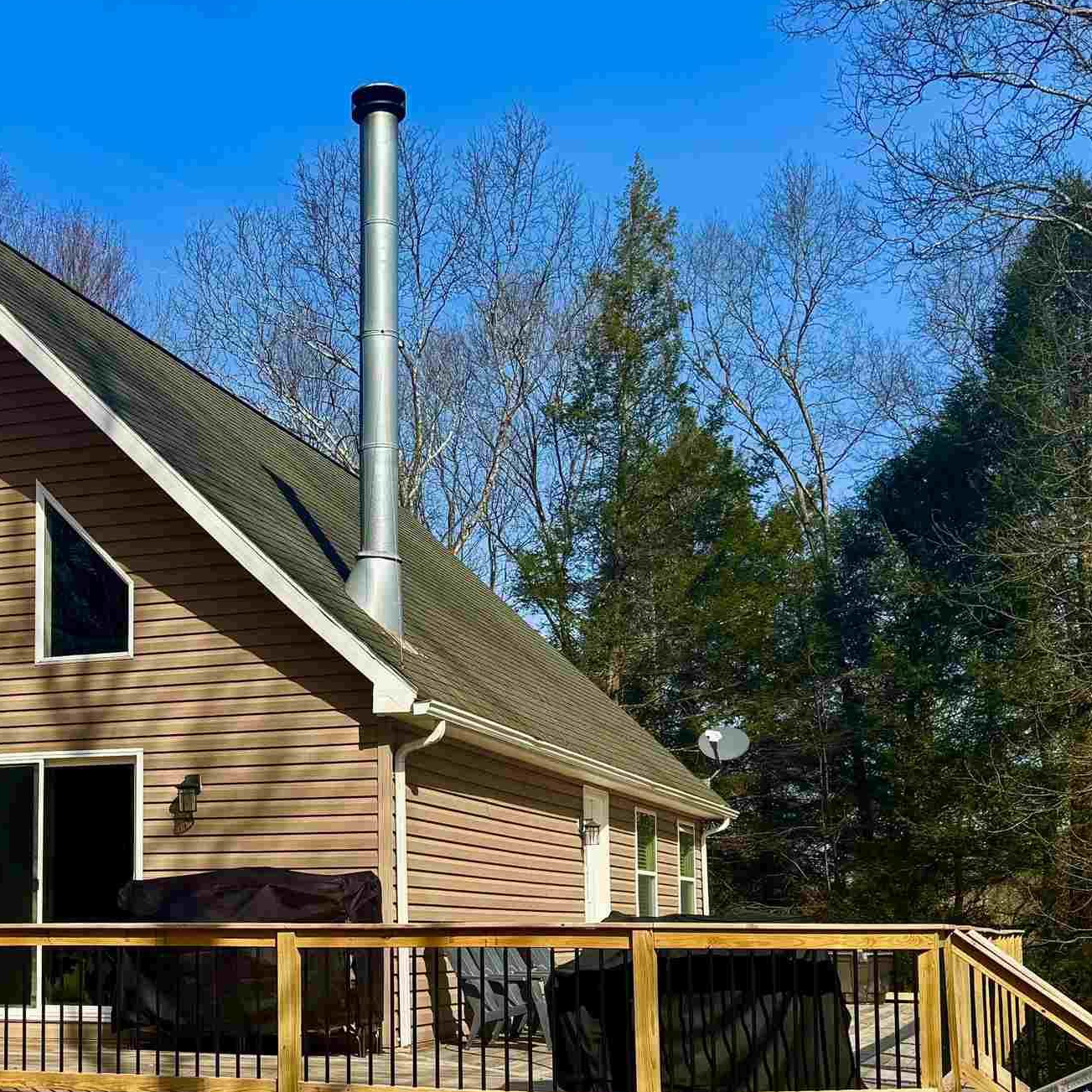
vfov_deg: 33.5
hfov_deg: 33.2
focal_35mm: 50
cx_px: 237
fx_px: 1785
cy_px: 783
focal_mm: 6.76
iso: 80
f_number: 1.78
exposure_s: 1/3247
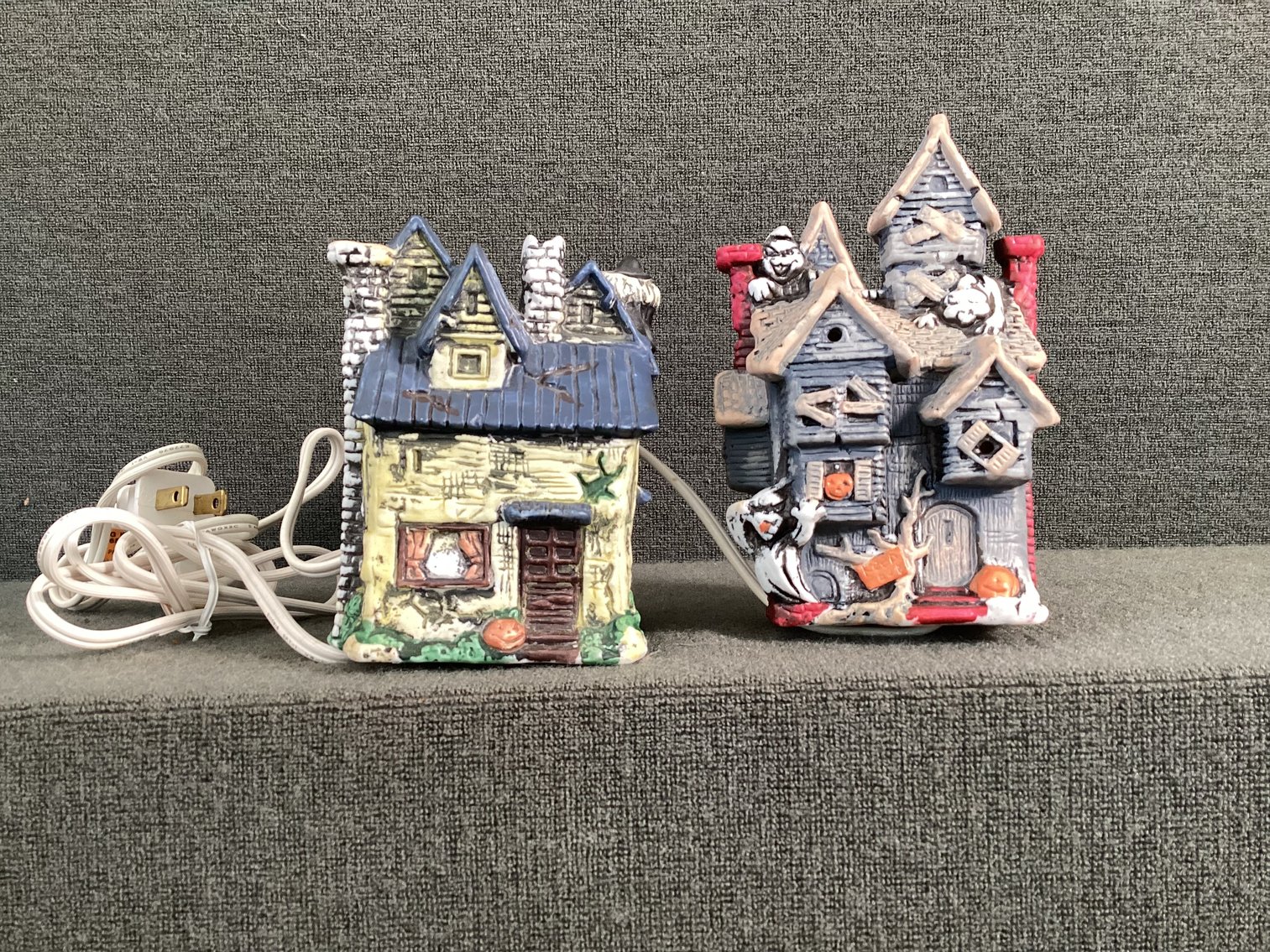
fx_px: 1137
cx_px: 635
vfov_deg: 45.4
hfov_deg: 58.3
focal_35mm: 31
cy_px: 476
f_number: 2.4
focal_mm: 3.3
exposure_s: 1/50
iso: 200
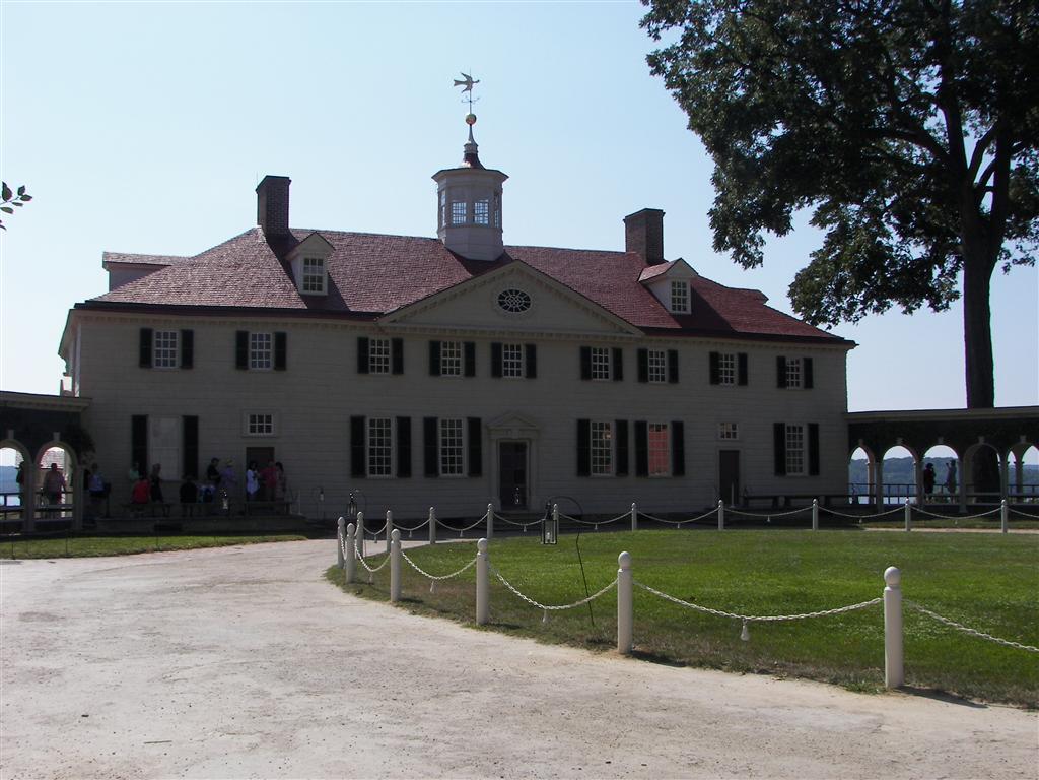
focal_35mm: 41
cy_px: 390
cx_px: 520
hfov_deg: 45.8
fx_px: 1231
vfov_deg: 35.1
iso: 64
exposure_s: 1/500
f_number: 5.6
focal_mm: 6.8
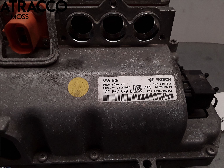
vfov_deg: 49.7
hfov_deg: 63.4
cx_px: 112
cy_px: 84
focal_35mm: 28
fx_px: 181
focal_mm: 2.91
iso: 100
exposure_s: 1/390
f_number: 1.9
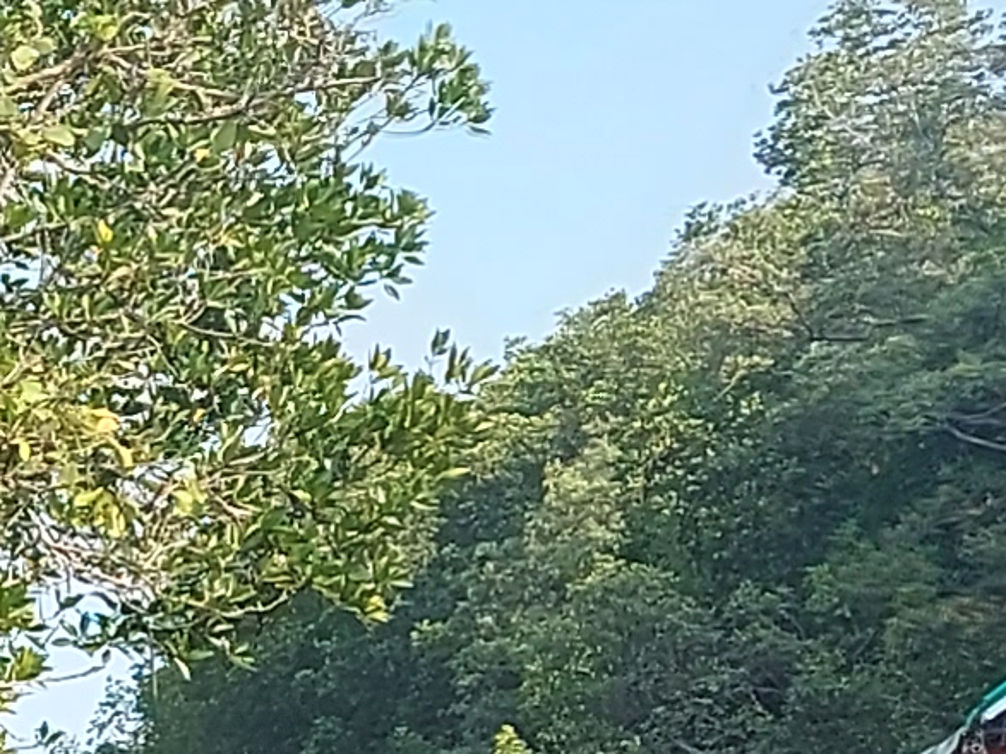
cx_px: -1045
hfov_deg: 9.7
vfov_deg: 7.8
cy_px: 739
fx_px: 5492
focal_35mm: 189
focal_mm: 5.23
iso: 32
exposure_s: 1/393
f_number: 1.8
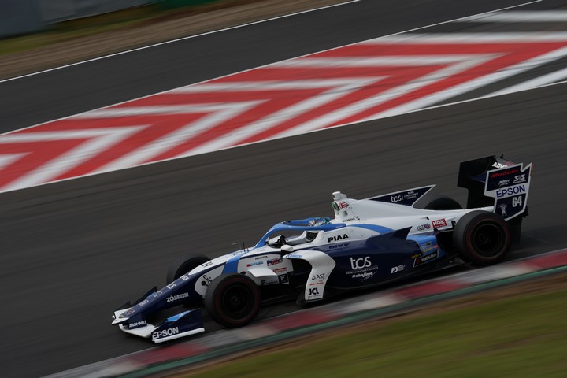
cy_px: 189
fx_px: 3150
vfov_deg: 6.9
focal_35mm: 200
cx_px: 284
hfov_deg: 10.3
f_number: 16
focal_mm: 200
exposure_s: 1/125
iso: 100
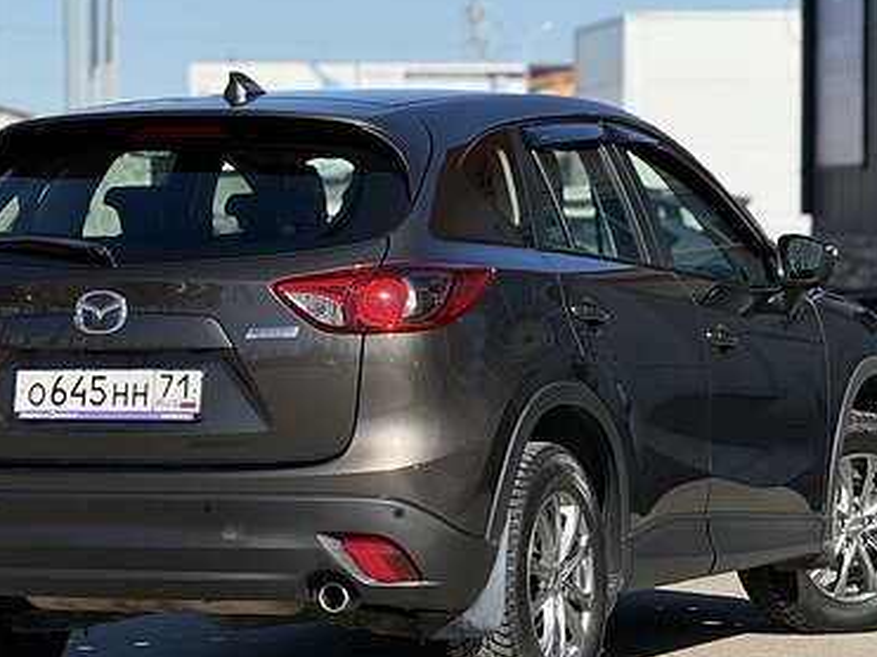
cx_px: 414
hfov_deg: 11.2
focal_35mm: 177
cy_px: 392
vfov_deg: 8.4
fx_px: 4483
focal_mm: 15.66
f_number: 2.8
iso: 50
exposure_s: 1/1342
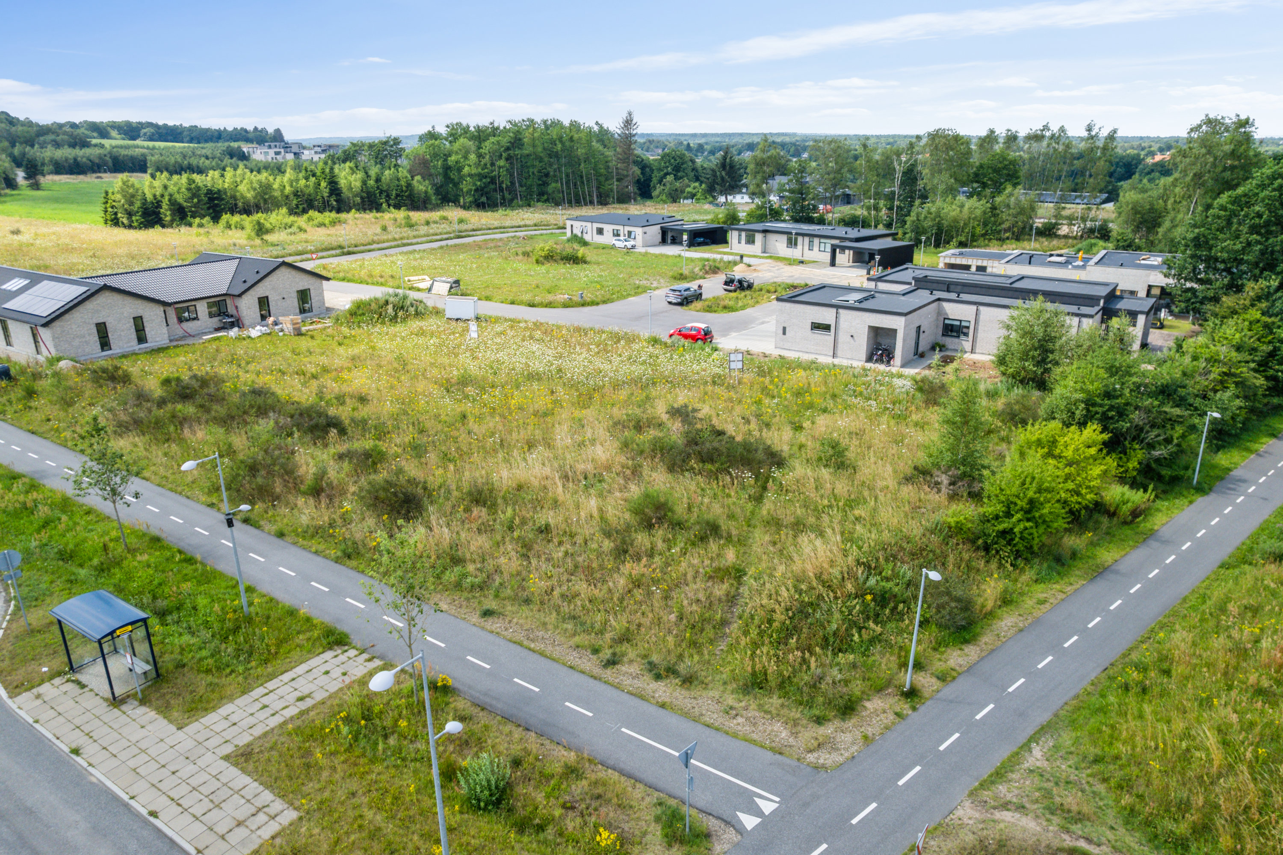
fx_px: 784
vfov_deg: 57.2
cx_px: 642
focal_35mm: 22
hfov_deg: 78.6
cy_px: 428
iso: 110
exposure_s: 1/1500
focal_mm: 8.38
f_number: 2.8
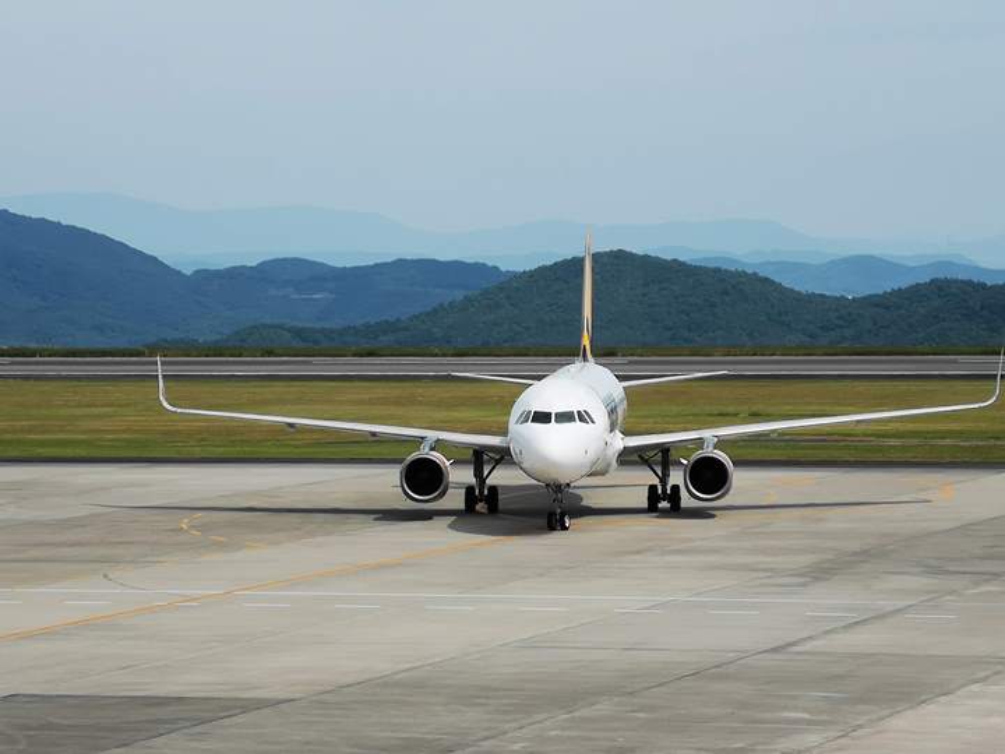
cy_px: 377
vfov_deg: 9.5
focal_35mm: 156
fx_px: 4529
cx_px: 502
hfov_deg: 12.7
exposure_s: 1/1653
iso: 50
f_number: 2.4
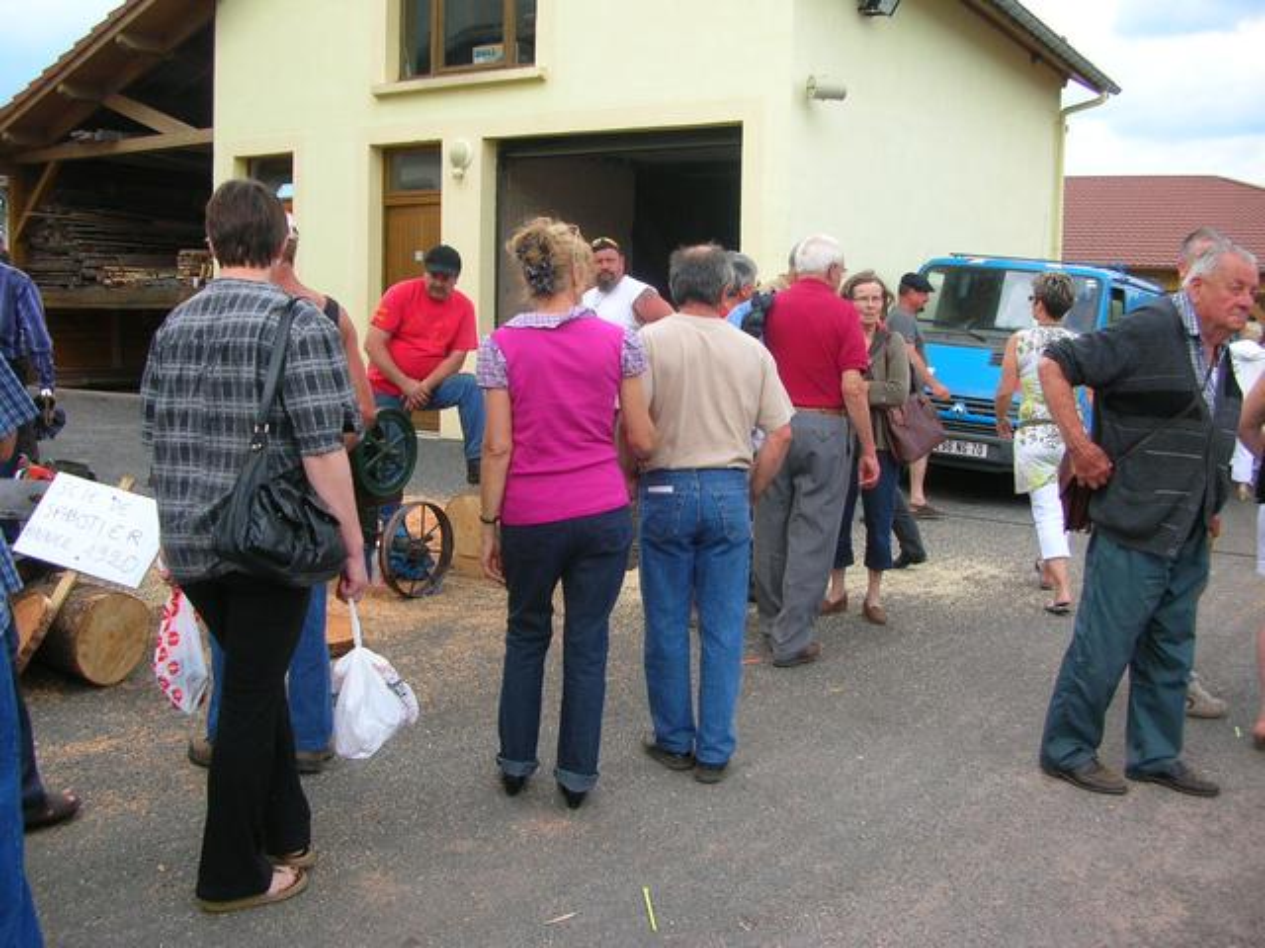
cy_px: 474
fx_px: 1279
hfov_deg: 52.6
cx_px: 632
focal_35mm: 35
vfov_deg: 40.7
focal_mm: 5.8
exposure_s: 1/324
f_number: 2.8
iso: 50
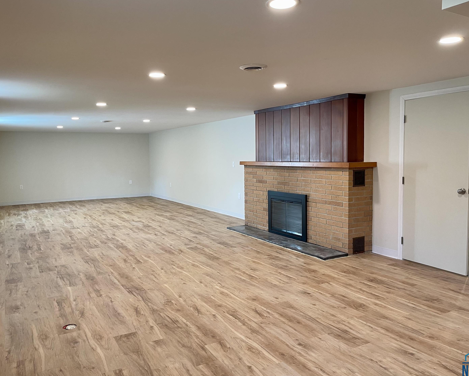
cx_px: 229
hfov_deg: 64.1
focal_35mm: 27
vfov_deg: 53.2
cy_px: 182
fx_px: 375
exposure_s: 1/60
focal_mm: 5.1
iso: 100
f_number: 1.6
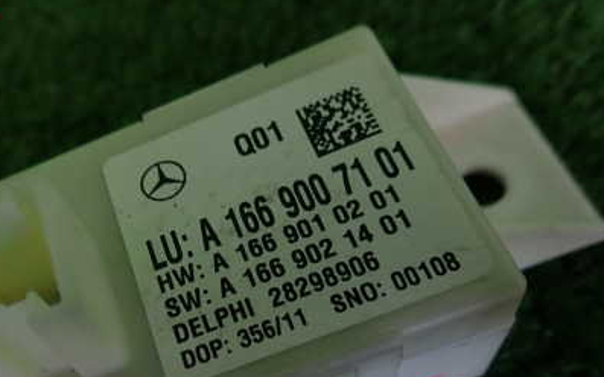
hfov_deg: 47.8
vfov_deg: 30.8
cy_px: 325
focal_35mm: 40
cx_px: 166
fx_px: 658
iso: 100
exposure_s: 1/80
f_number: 2
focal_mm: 4.5
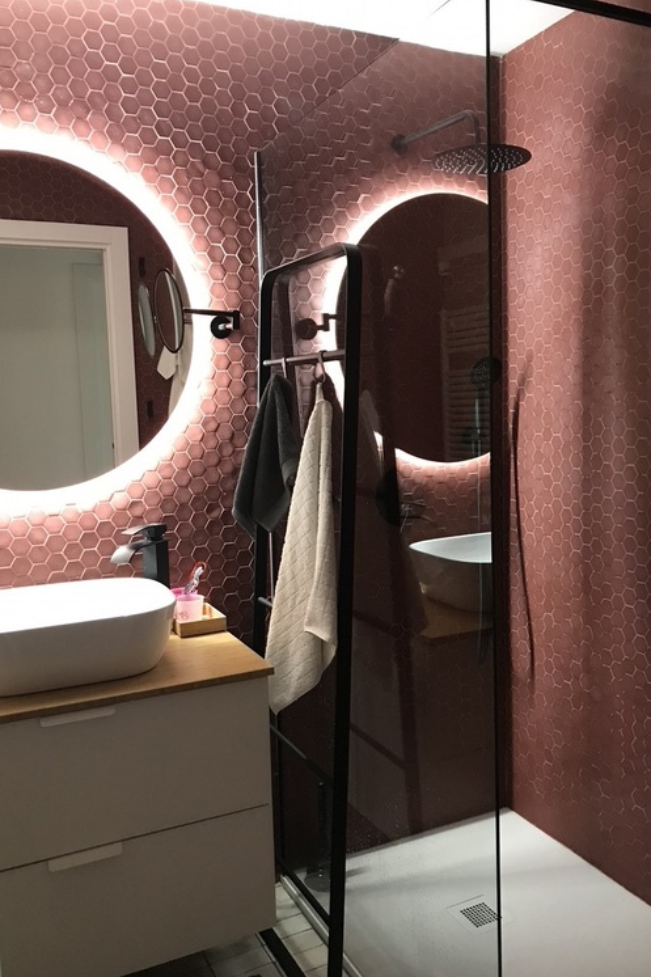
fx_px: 814
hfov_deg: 43.6
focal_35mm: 30
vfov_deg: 61.9
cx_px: 343
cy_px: 494
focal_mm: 3.99
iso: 100
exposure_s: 1/14
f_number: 1.8
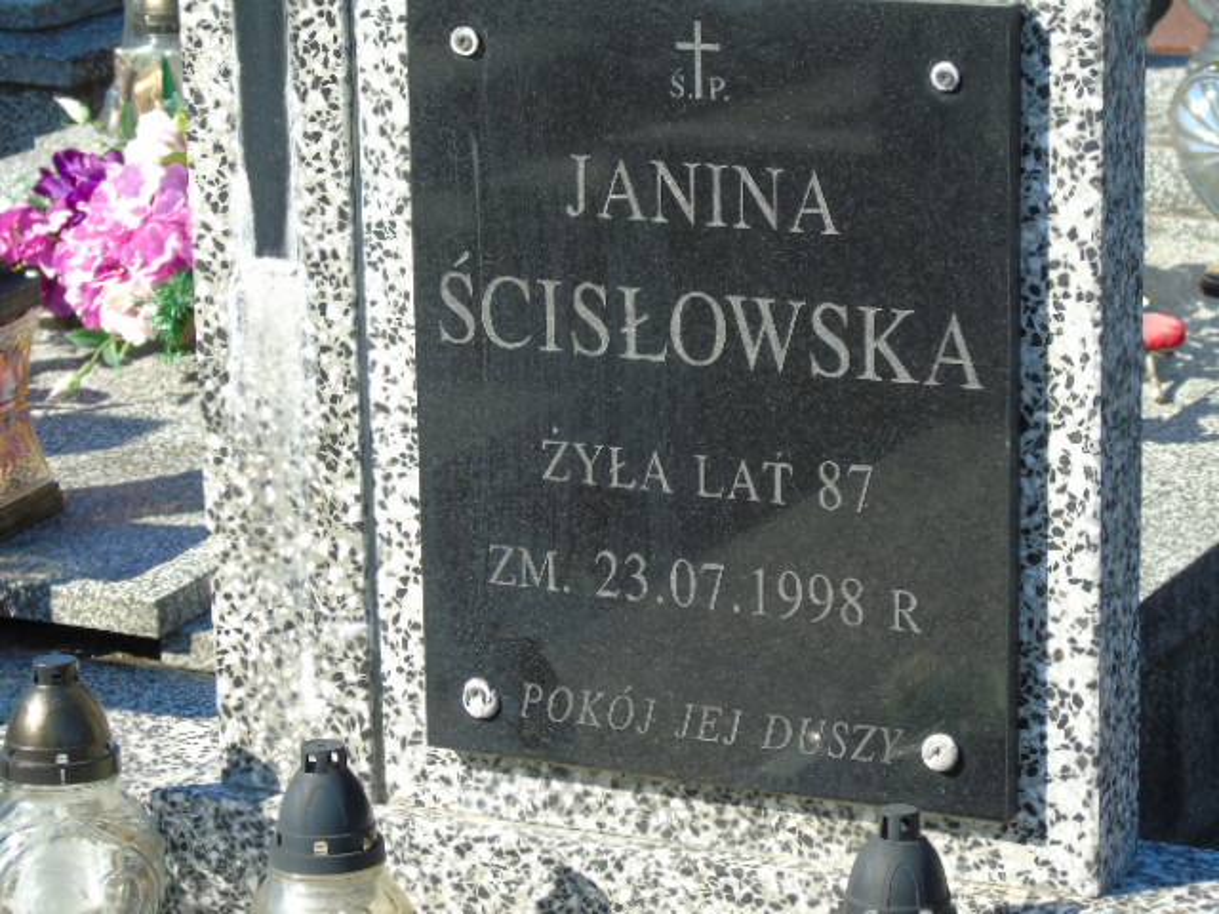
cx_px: 610
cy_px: 457
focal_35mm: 124
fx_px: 4367
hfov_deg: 15.9
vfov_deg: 12.0
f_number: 4.6
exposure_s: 1/250
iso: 80
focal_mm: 22
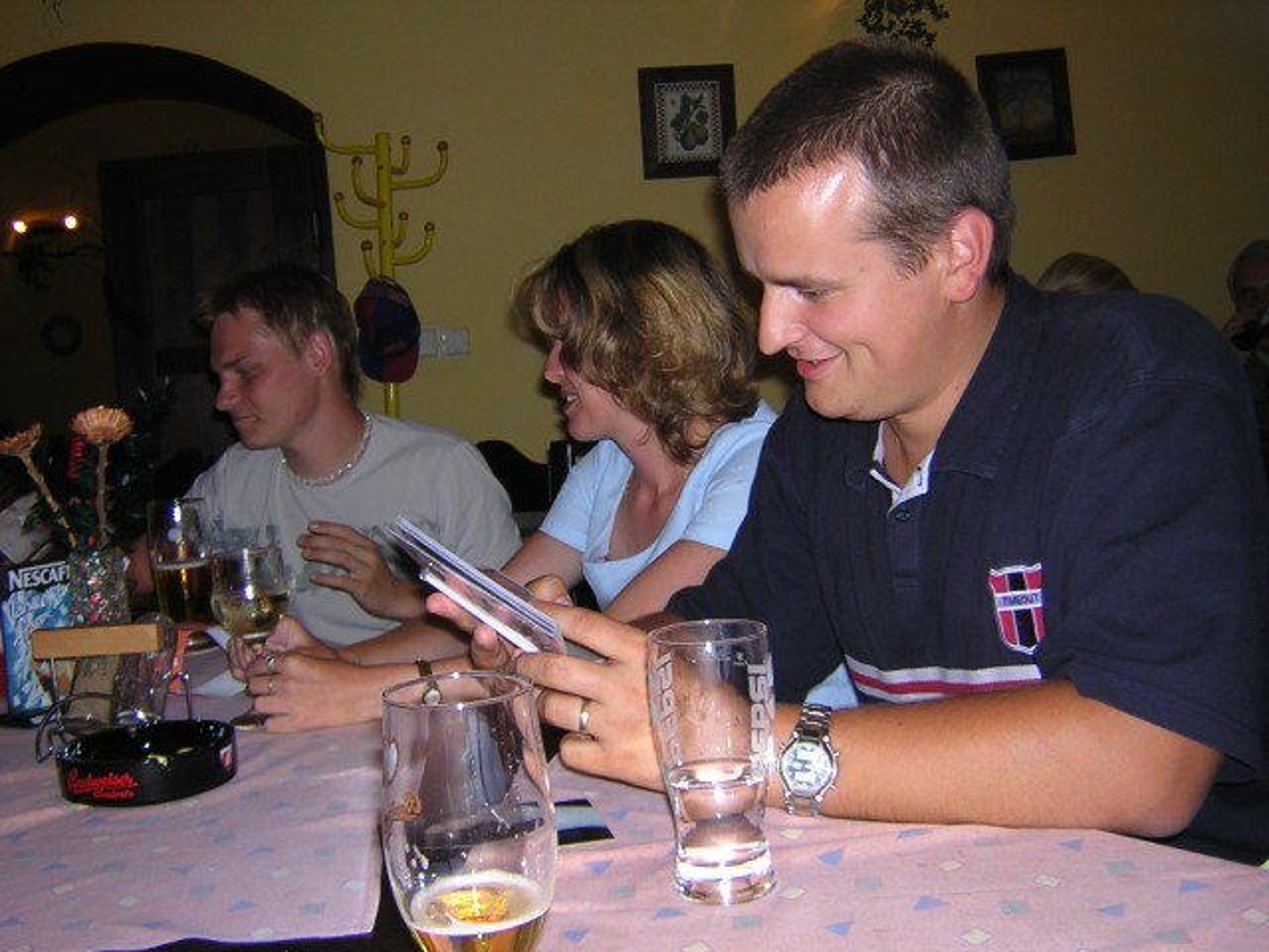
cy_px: 476
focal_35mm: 40
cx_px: 634
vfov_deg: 36.0
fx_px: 1466
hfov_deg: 46.8
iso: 100
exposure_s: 1/60.1
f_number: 2.7
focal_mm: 5.2
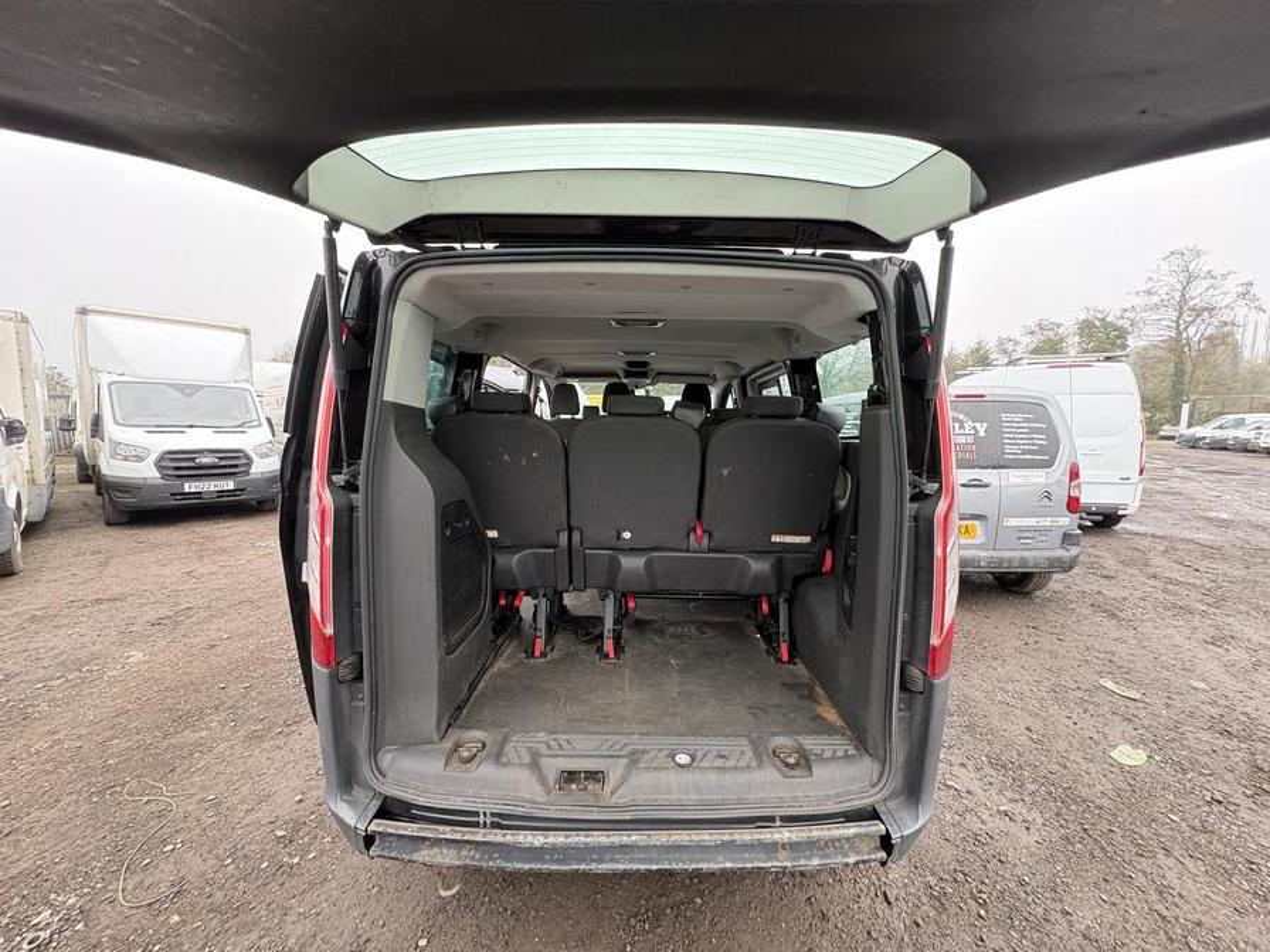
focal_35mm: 14
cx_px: 635
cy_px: 476
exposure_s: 1/99
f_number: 2.2
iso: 200
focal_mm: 2.22
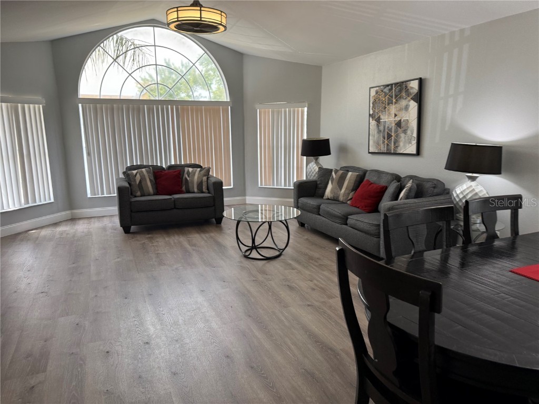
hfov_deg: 71.6
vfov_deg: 56.8
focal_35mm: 24
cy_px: 202
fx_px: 374
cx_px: 270
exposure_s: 1/120
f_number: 1.78
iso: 160
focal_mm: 6.76
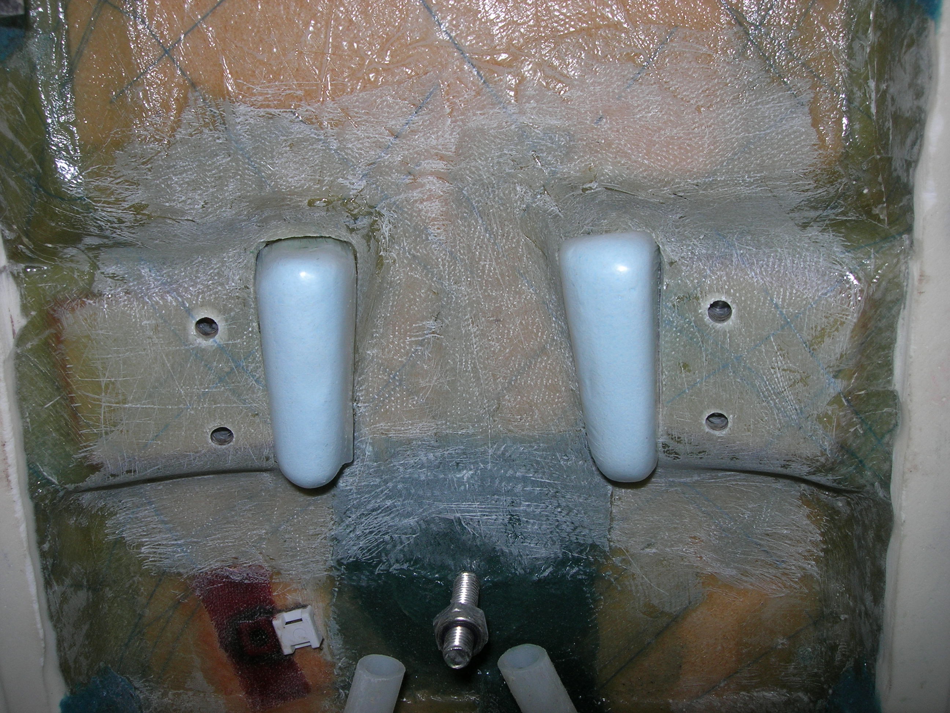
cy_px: 356
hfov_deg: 49.0
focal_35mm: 38
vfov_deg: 37.7
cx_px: 475
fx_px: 1043
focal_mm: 7.8
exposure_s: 1/60.1
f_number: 4.8
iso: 64
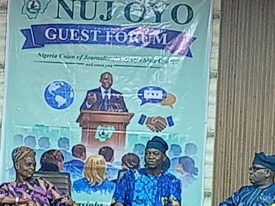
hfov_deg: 9.8
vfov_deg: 7.4
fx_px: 1605
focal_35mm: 202
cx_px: 138
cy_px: 103
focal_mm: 3.96
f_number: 1.8
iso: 452
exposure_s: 1/33.3
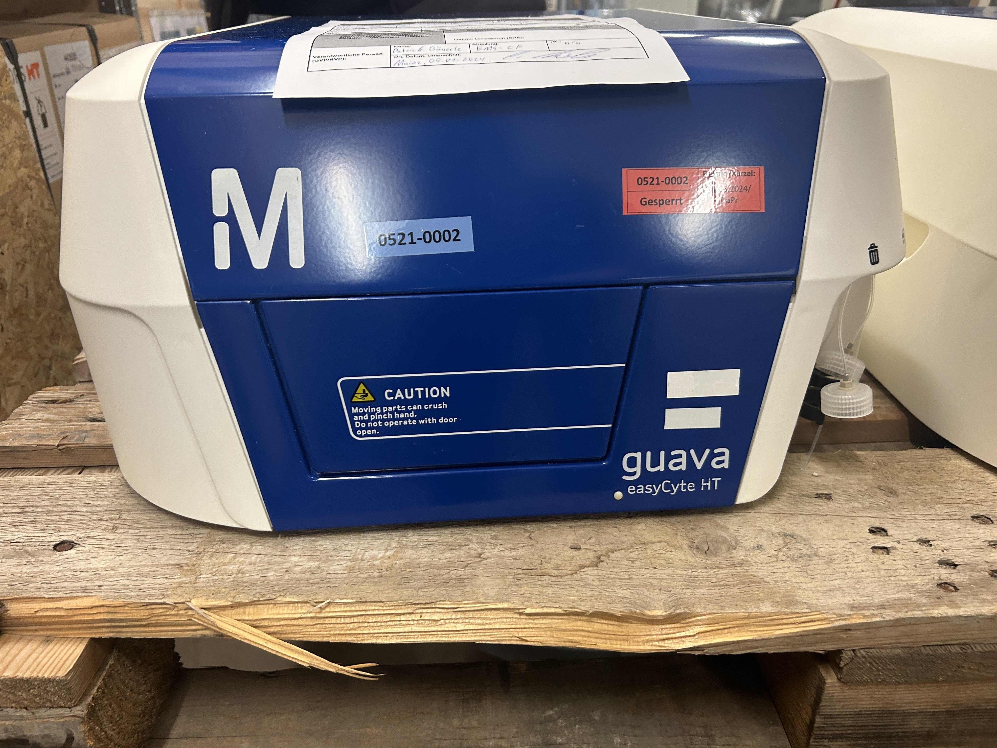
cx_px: 498
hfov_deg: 67.3
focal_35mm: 26
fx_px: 749
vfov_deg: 53.1
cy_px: 374
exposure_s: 1/50
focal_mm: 5.7
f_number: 1.5
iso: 200
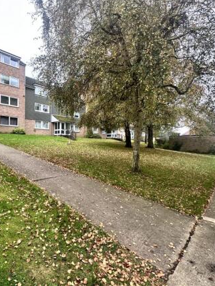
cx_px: 70
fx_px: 157
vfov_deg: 84.6
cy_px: 141
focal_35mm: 19
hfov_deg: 66.6
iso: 100
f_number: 2.2
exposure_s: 1/99
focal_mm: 2.22
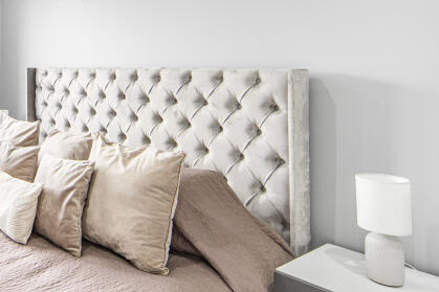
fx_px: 536
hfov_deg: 39.7
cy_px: 64
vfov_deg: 29.9
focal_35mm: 44
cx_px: 8
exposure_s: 1/5
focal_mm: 18
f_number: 8
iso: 80
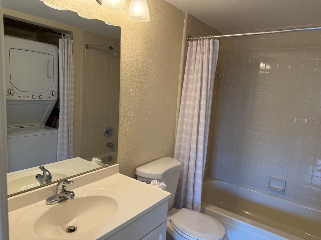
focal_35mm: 24
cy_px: 120
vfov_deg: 56.8
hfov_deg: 71.6
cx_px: 160
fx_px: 223
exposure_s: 1/120
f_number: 1.78
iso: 125
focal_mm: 6.76
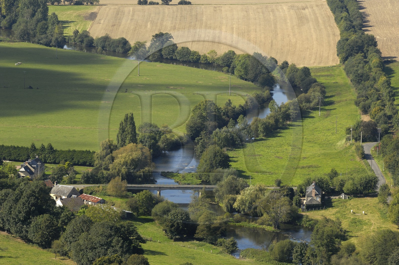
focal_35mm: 195
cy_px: 132
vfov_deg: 7.0
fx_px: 2158
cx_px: 200
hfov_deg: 10.6
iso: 100
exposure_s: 1/400
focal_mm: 130
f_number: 5
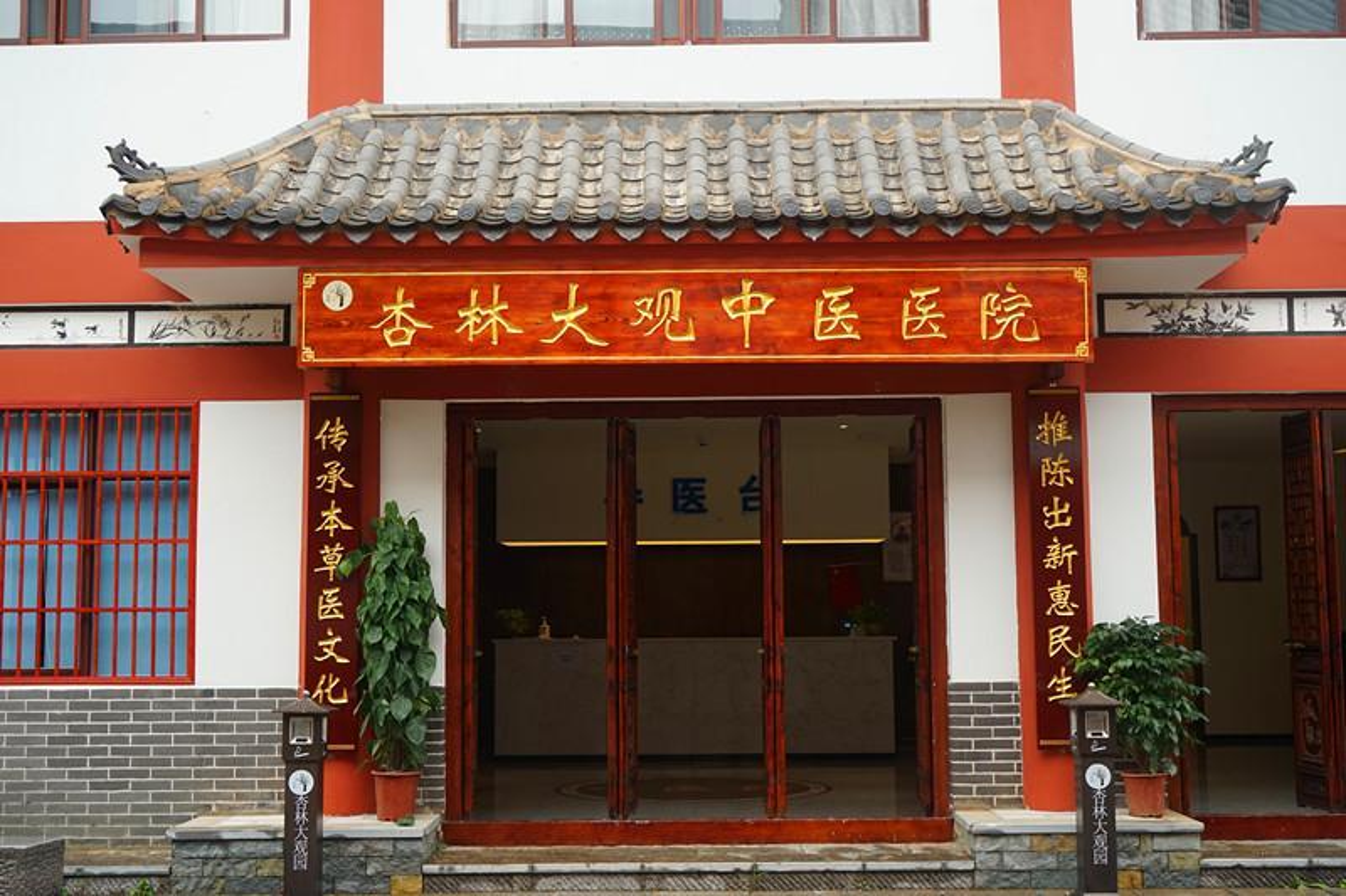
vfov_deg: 31.2
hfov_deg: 45.4
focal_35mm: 43
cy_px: 448
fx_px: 1607
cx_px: 673
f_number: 5.6
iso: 160
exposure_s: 1/80
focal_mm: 43
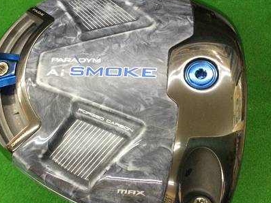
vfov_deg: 29.1
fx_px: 392
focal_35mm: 50
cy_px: 120
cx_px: 124
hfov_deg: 38.2
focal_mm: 3.3
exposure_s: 1/30
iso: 100
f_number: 2.4
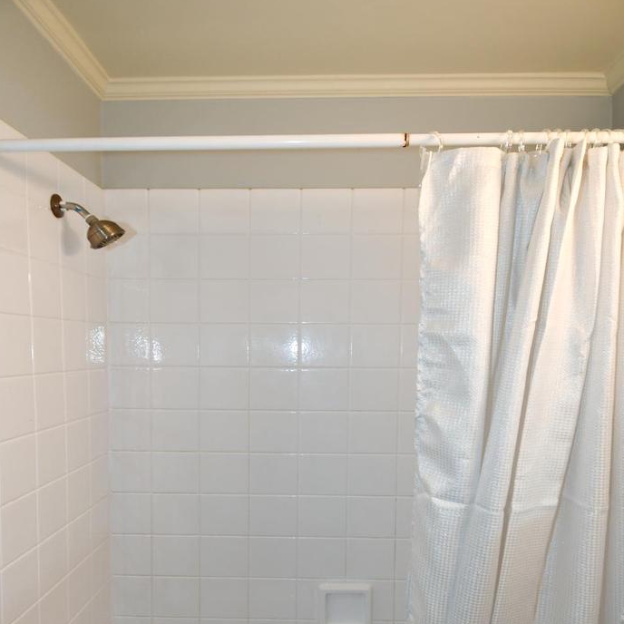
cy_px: 484
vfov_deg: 60.6
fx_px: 489
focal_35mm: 24
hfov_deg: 65.0
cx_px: 303
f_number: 4
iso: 360
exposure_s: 1/60
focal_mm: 12
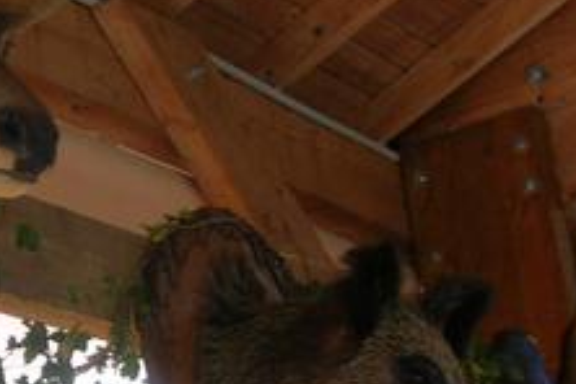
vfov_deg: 13.0
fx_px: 1680
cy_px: 314
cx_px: 67
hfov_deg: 19.1
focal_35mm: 105
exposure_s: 1/64.8
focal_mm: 5.8
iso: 50
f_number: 2.8
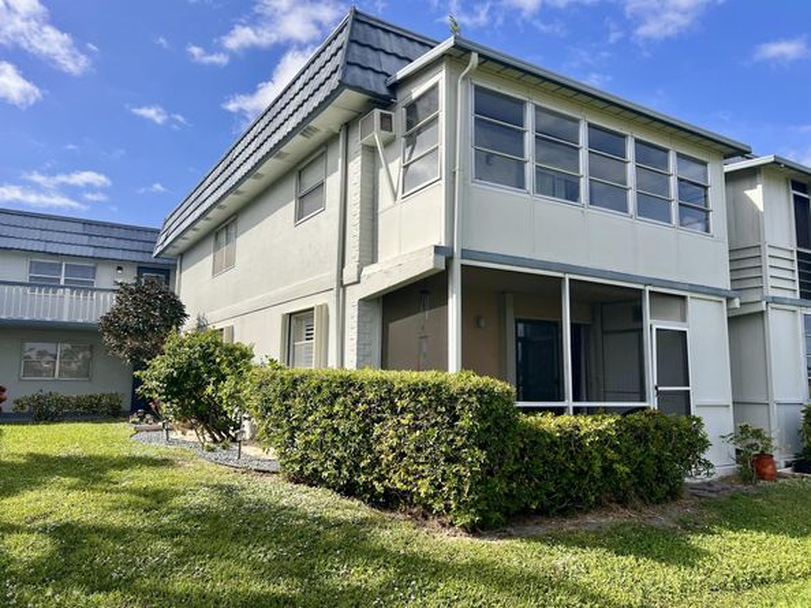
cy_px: 304
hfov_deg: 67.3
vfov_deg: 53.0
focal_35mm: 26
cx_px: 406
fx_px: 609
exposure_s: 1/3460
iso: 50
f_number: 1.5
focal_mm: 5.7
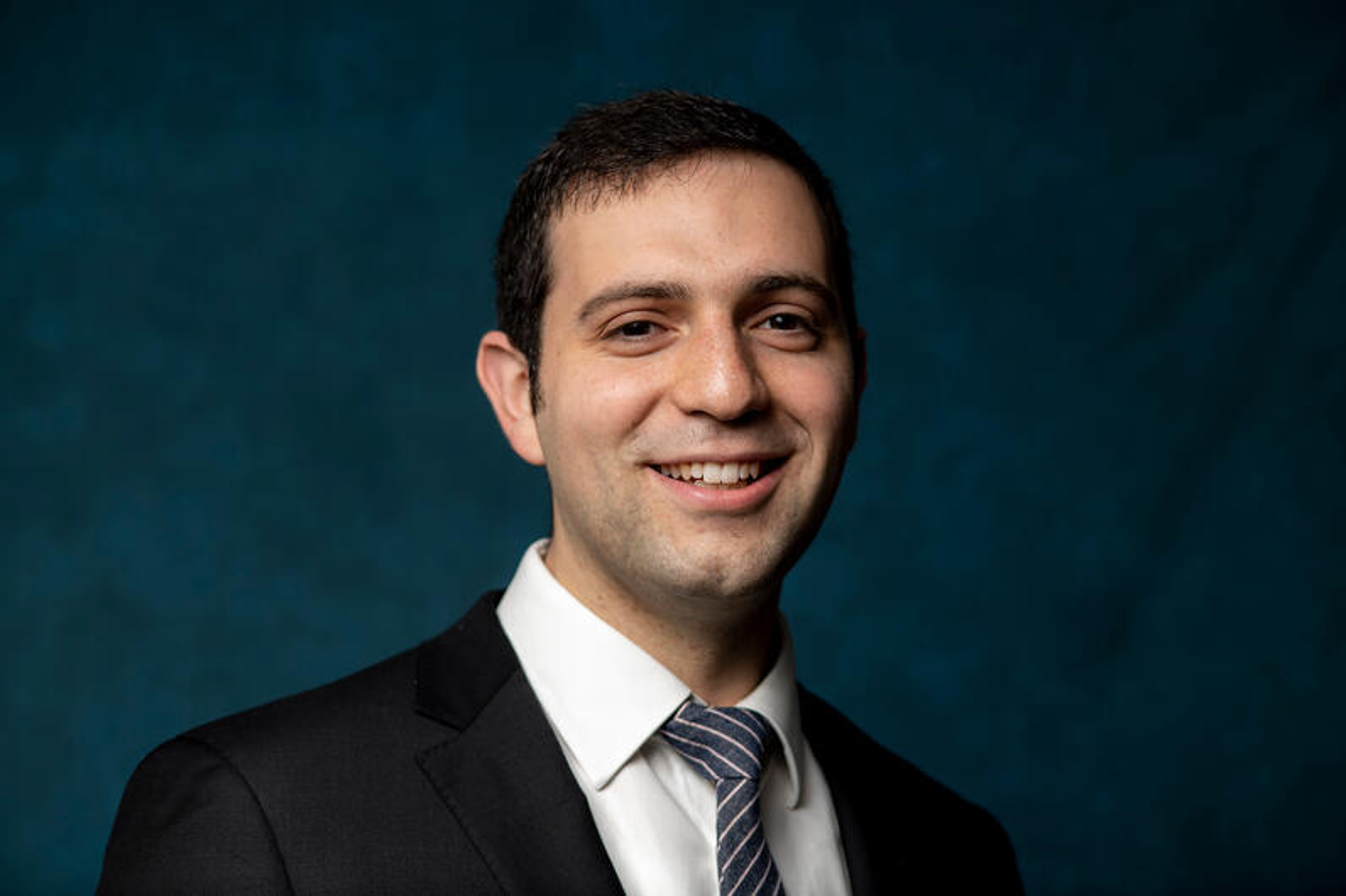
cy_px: 448
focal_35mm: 105
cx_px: 673
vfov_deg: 13.0
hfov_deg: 19.5
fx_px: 3924
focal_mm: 105
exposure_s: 1/200
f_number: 5.6
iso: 125
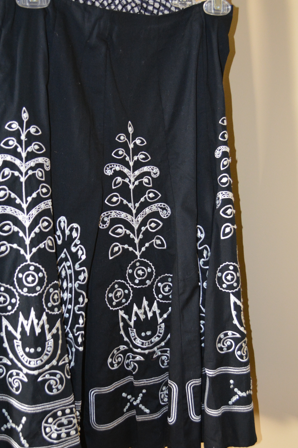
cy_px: 250
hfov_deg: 27.5
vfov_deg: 40.3
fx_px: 608
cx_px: 138
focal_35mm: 49
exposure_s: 1/60
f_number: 4
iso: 1600
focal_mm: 24
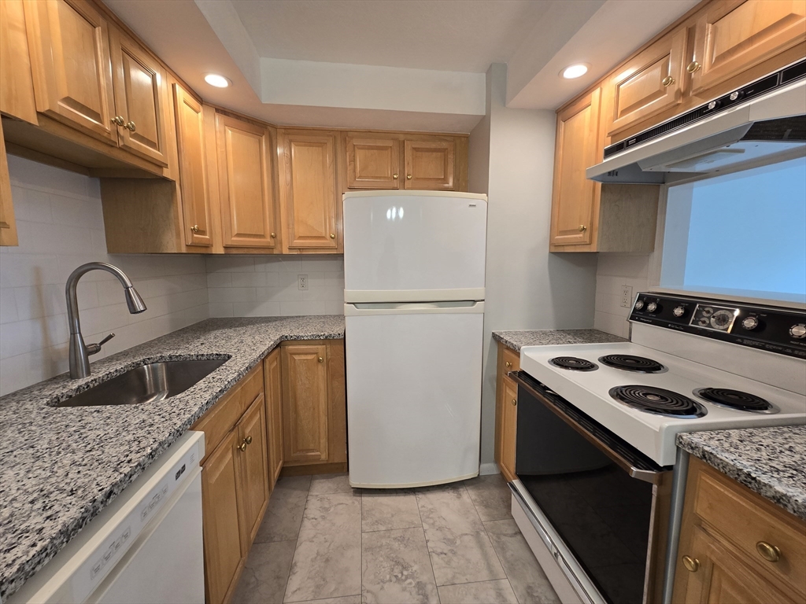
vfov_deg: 89.9
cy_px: 302
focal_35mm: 13
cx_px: 403
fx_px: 303
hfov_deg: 106.2
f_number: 2.2
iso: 125
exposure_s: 1/60
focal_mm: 2.2
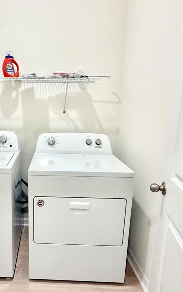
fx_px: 207
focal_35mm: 26
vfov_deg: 70.4
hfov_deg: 45.8
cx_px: 44
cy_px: 146
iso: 250
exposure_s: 1/120
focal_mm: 2.22
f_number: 2.2
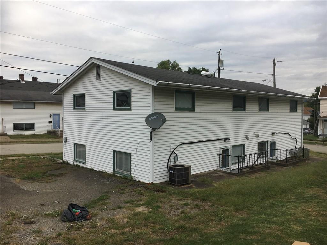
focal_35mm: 29
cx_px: 164
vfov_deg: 48.2
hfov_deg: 61.7
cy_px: 122
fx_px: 274
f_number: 2.2
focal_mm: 4.15
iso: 25
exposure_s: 1/237
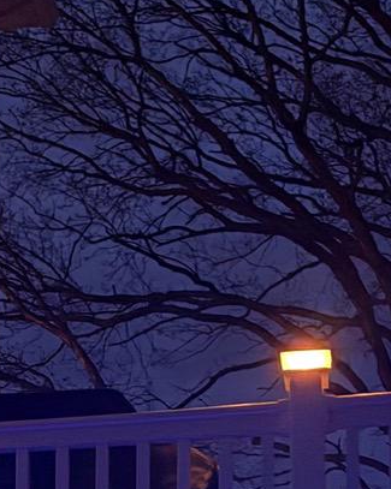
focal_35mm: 118
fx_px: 1709
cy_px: 792
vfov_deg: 14.8
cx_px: 83
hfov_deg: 13.0
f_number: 1.78
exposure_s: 1/9
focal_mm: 6.76
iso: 2000
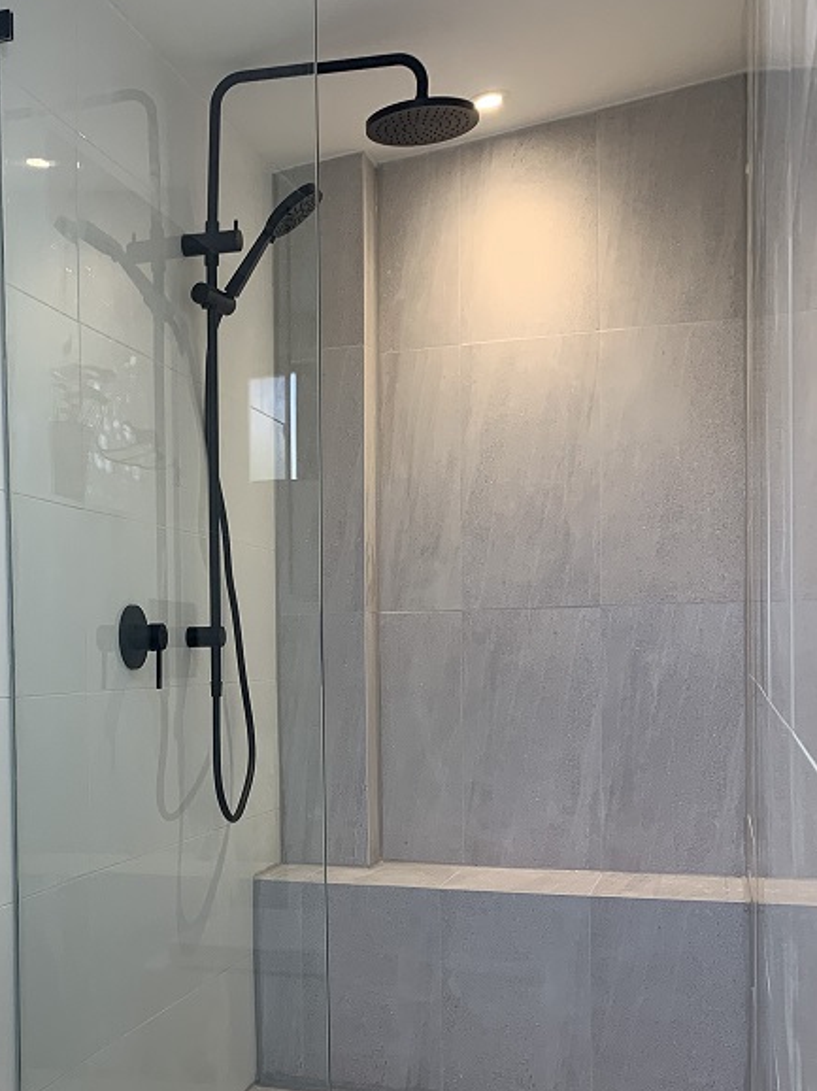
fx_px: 1417
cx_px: 155
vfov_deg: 41.6
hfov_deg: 31.3
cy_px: 712
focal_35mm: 45
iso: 80
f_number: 1.8
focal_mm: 4.25
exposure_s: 1/100
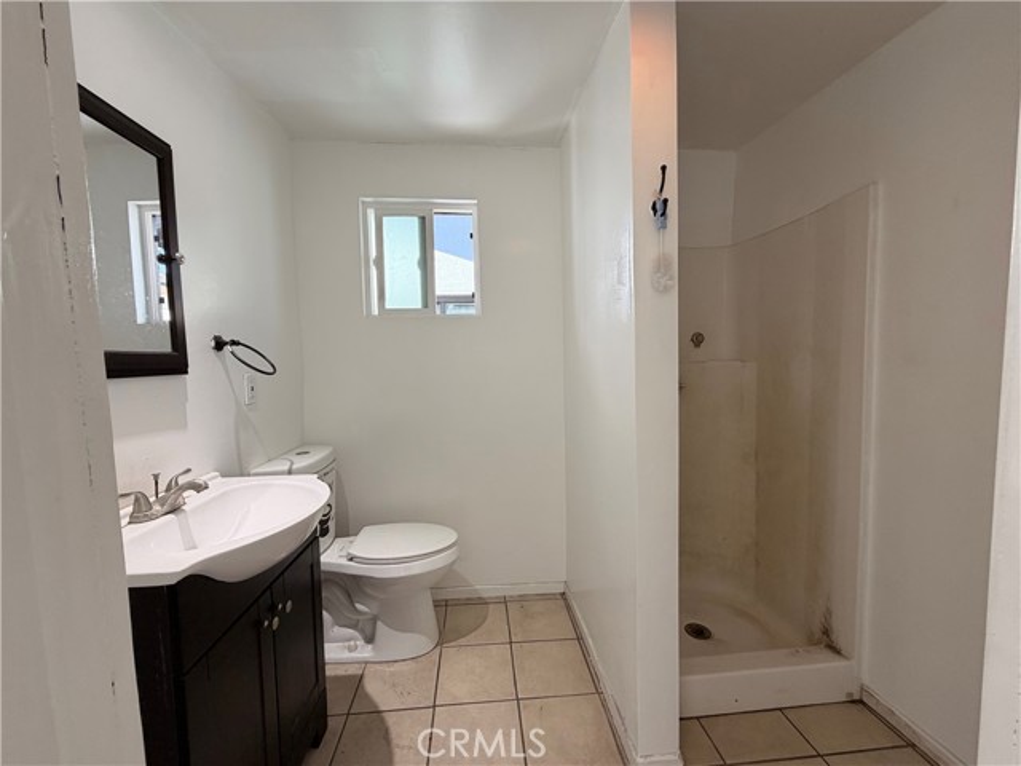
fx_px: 413
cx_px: 510
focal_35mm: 14
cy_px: 383
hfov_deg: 102.1
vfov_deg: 85.7
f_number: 2.2
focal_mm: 2.22
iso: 80
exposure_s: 1/120
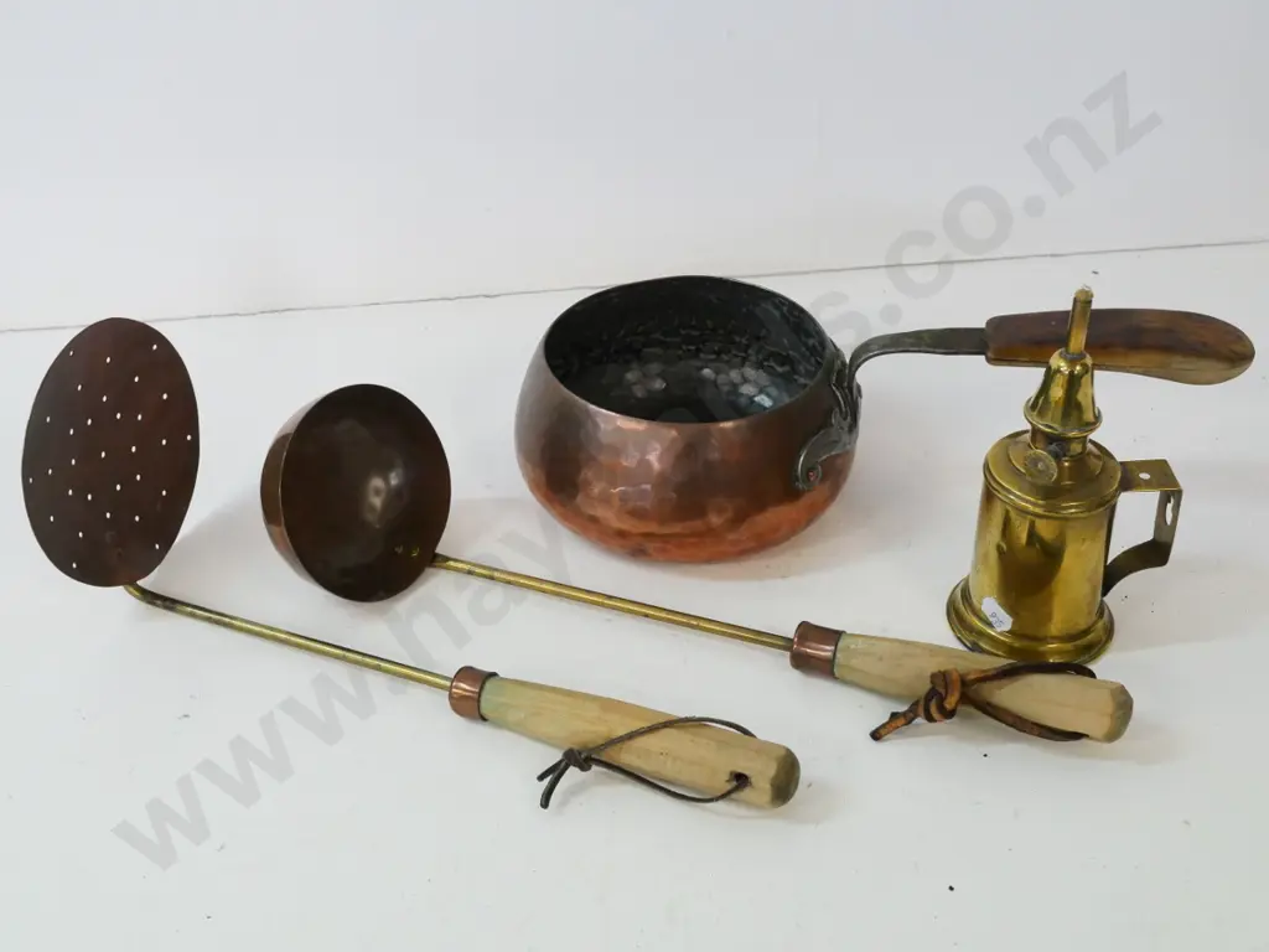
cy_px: 476
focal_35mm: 50
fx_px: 1833
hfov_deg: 38.2
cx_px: 634
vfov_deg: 29.1
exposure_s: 1/160
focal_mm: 25
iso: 3200
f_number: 5
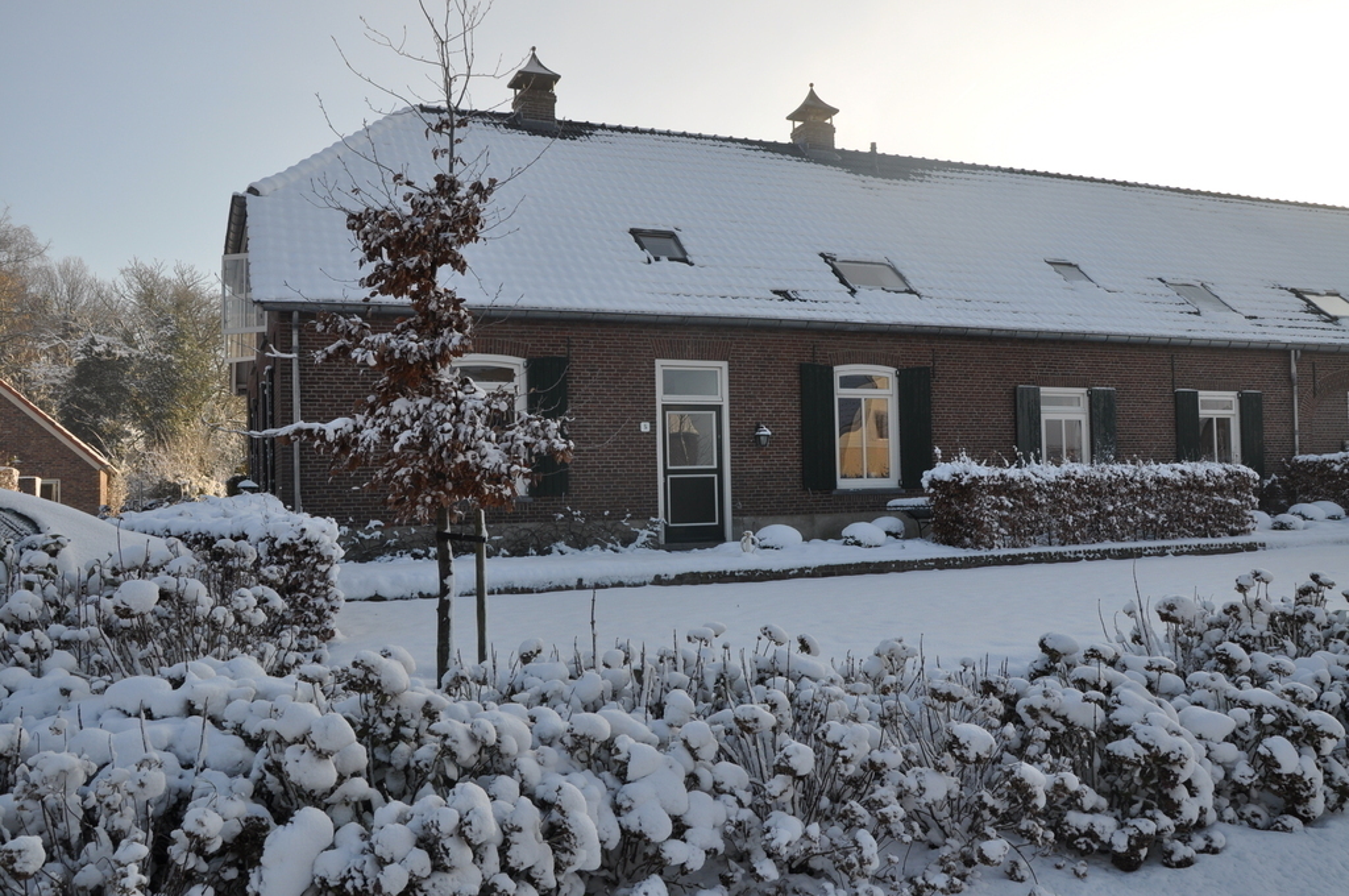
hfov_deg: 59.6
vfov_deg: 41.6
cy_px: 448
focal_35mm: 32
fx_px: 1179
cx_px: 674
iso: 220
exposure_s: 1/250
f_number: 10
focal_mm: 21
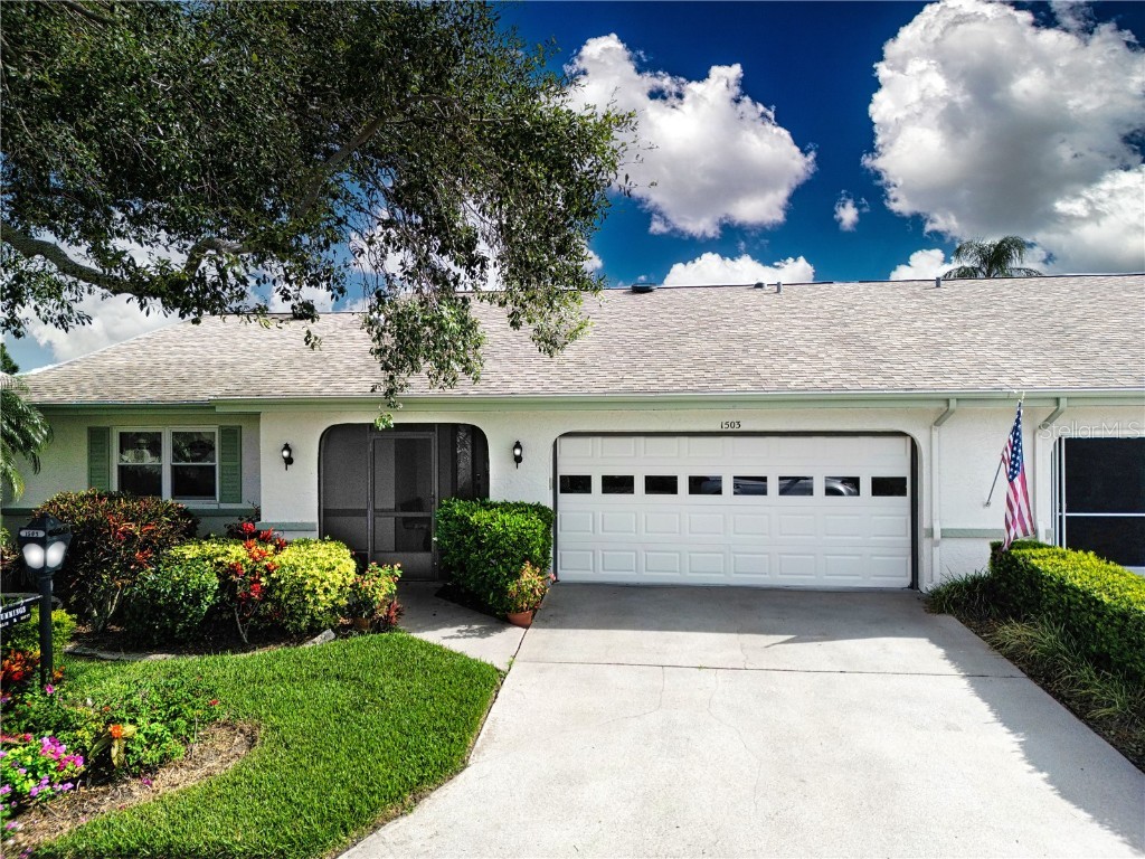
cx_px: 572
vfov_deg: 56.8
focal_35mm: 24
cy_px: 430
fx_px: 794
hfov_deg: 71.6
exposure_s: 1/3000
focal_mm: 6.72
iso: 120
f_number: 1.7
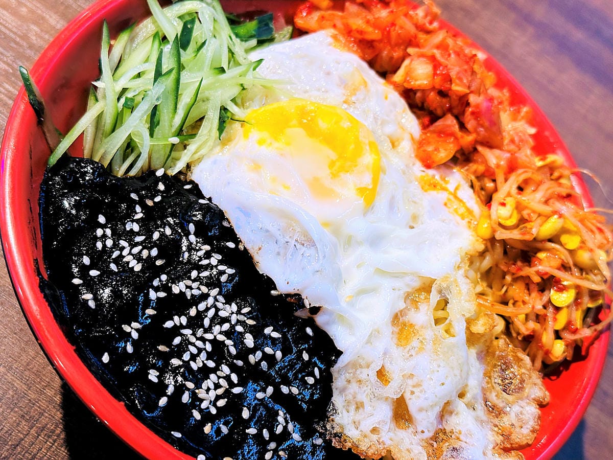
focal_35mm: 48
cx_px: 306
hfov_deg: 39.7
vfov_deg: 30.3
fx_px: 850
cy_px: 230
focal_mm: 6.86
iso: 125
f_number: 1.78
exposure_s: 1/120
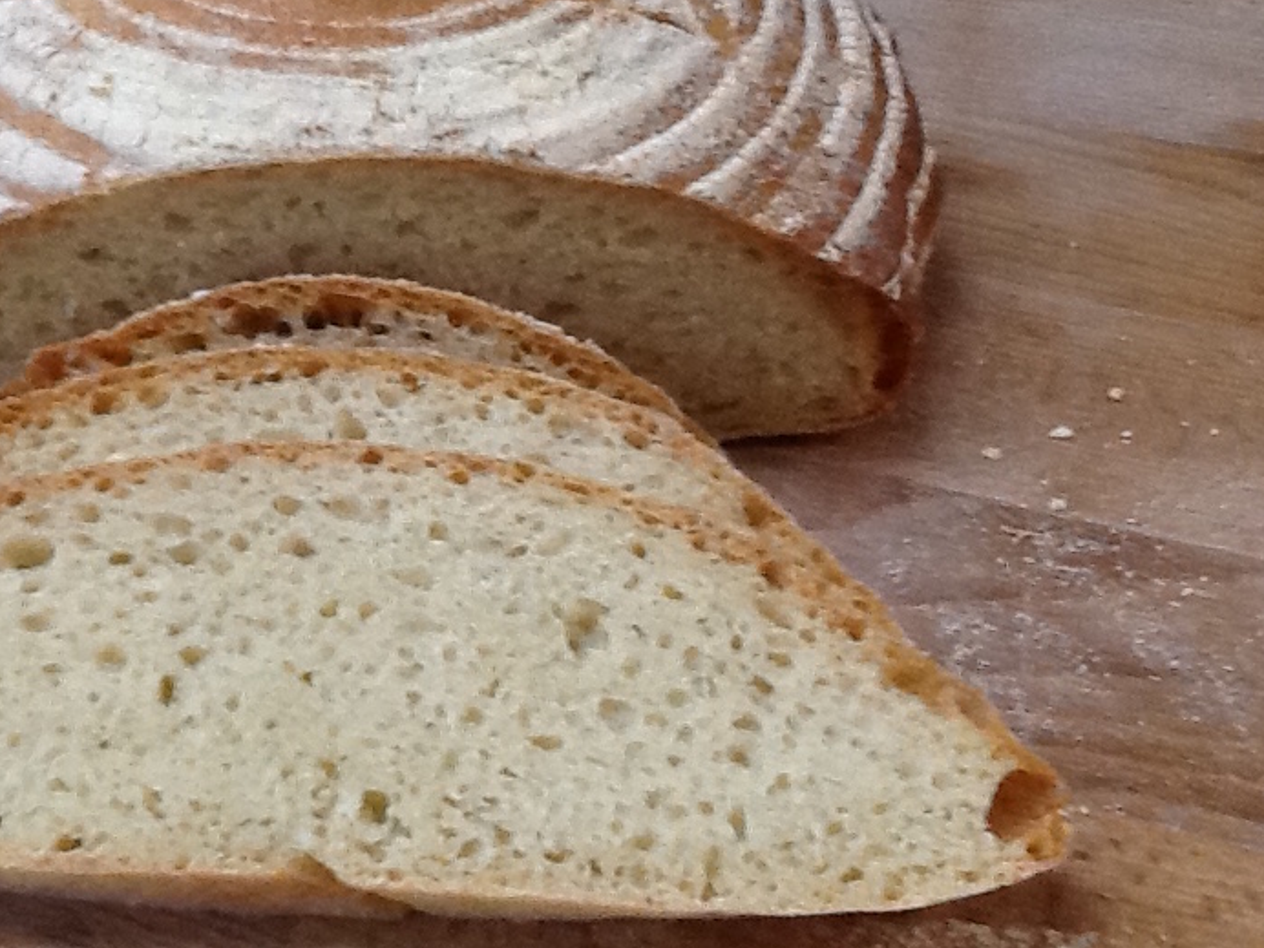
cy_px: 356
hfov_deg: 31.4
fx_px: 2227
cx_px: 406
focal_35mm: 61
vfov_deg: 24.0
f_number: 2.4
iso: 125
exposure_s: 1/30
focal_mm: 2.03
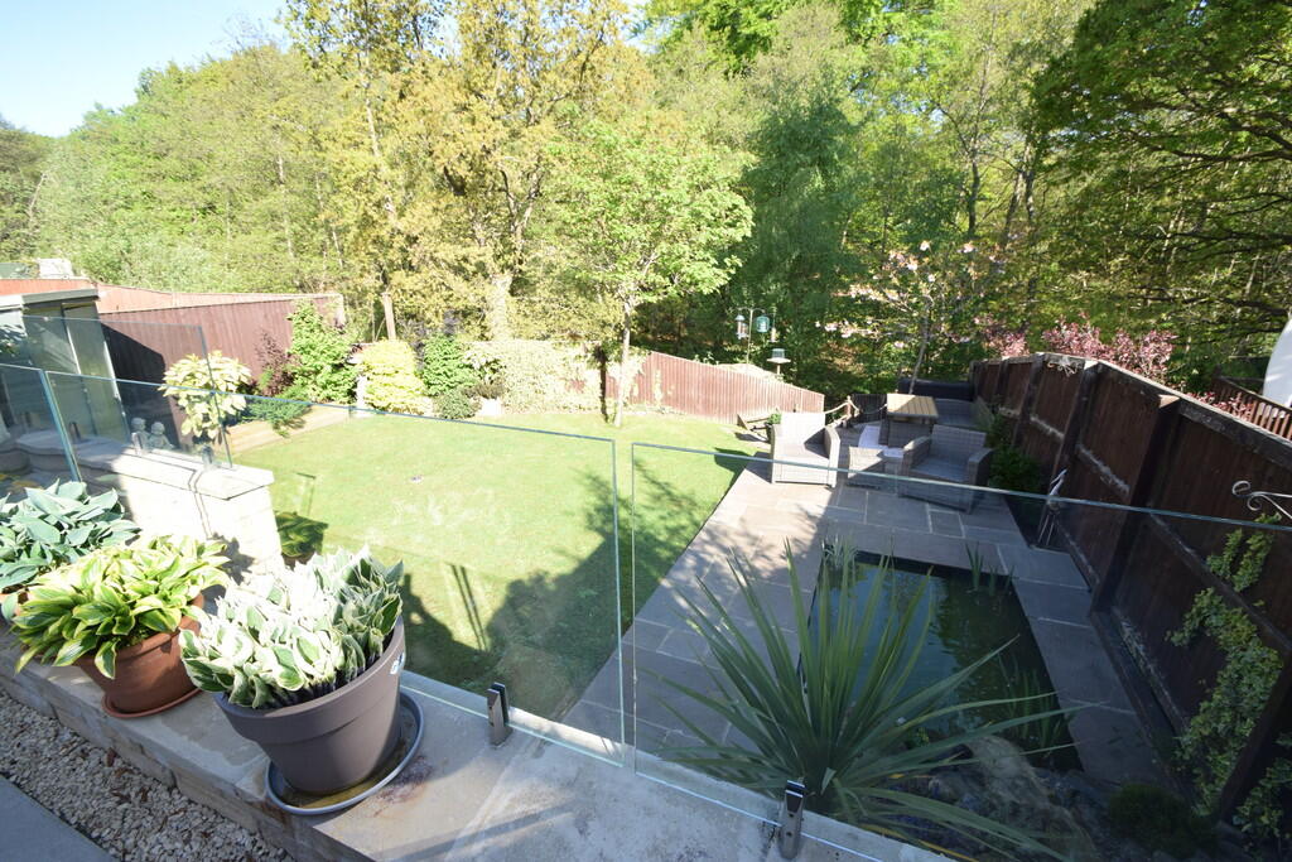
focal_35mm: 15
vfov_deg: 77.3
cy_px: 431
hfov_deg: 100.4
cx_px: 646
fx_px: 538
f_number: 8
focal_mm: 10
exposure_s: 1/250
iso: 400
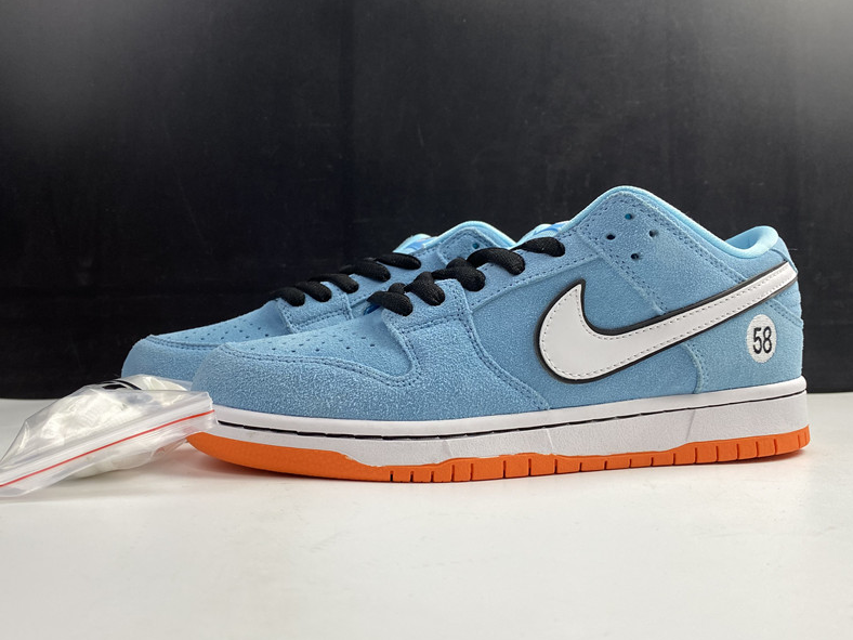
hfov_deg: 55.4
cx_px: 429
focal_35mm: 33
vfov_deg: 42.9
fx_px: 813
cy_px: 298
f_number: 1.8
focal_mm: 4.25
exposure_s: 1/100
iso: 40
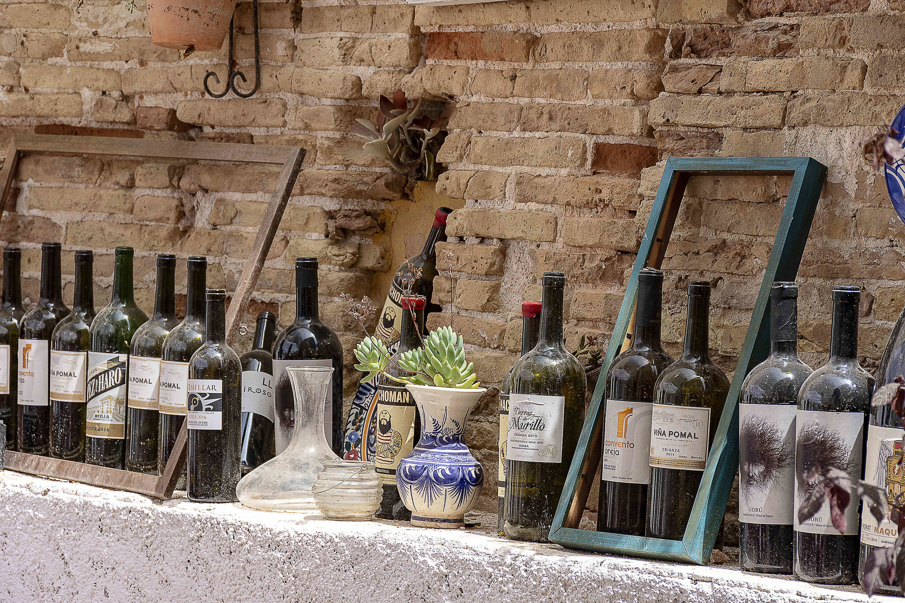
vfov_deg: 10.2
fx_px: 3393
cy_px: 302
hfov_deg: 15.2
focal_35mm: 135
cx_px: 452
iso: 500
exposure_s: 1/800
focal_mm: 90
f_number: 7.1
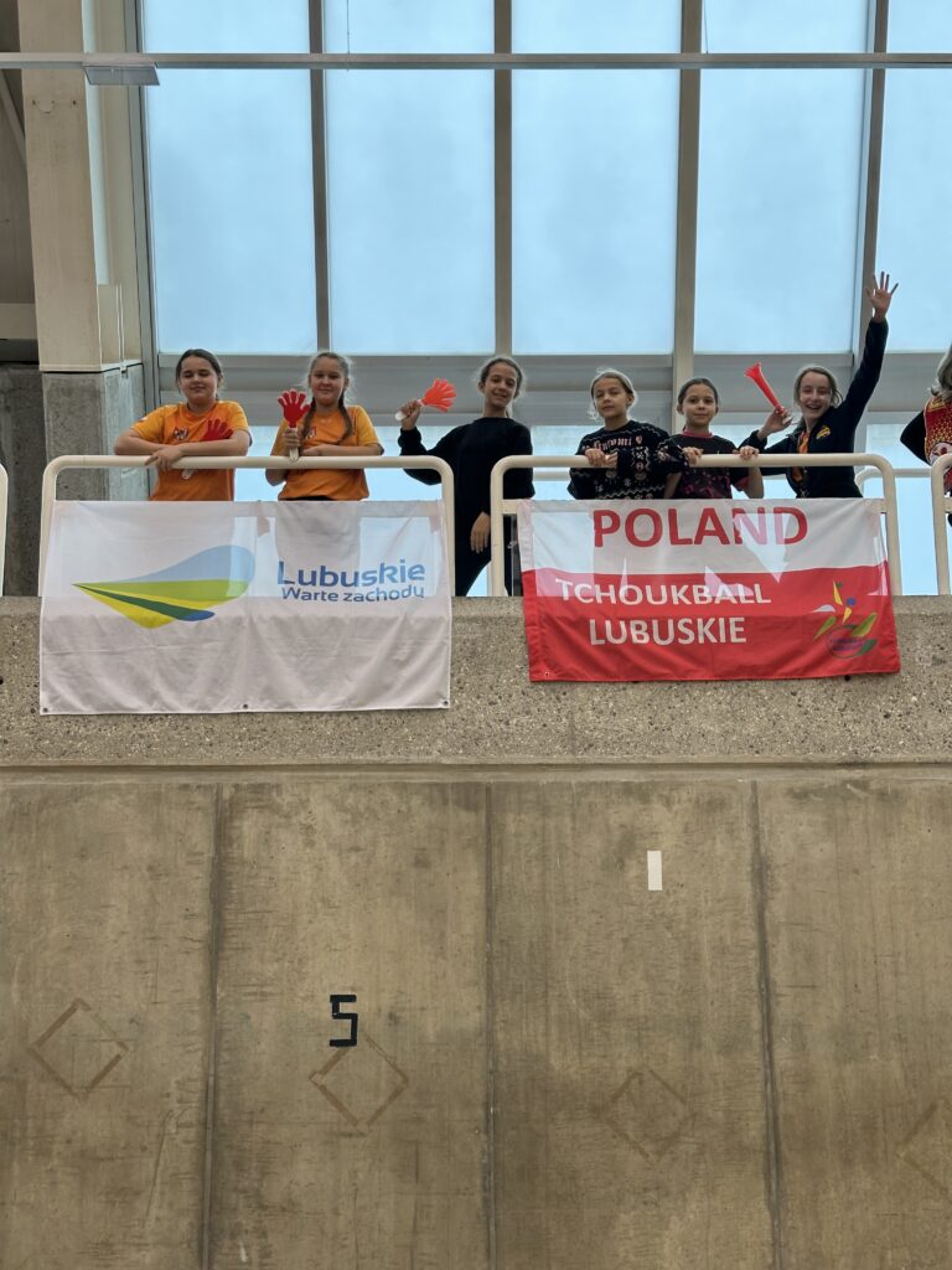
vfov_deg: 39.7
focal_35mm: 48
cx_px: 476
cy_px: 635
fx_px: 1760
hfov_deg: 30.3
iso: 50
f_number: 1.78
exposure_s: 1/100
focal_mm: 6.86
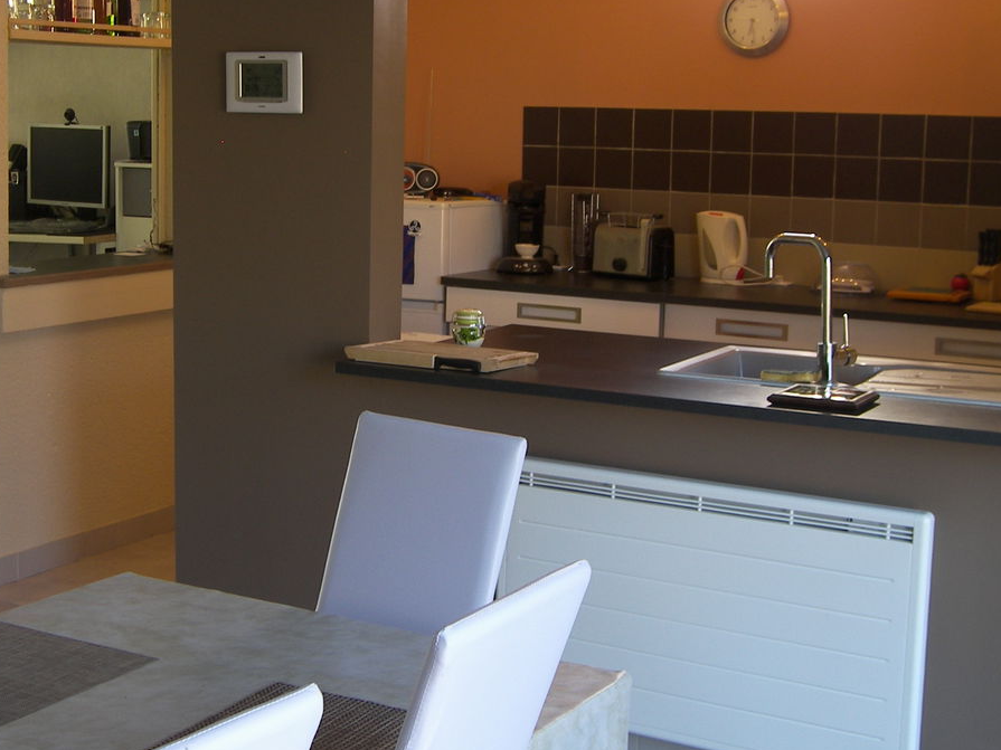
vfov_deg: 24.8
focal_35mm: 59
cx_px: 359
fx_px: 1706
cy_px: 300
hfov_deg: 32.5
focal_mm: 6.9
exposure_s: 1/20
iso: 50
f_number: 3.2
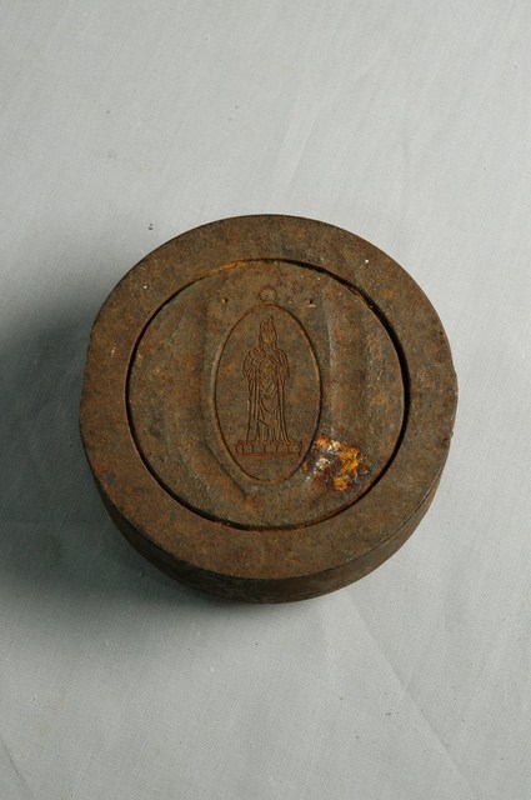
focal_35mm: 105
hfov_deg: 13.0
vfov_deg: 19.5
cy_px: 400
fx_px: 2329
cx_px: 266
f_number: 10
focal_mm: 70
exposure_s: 1/6
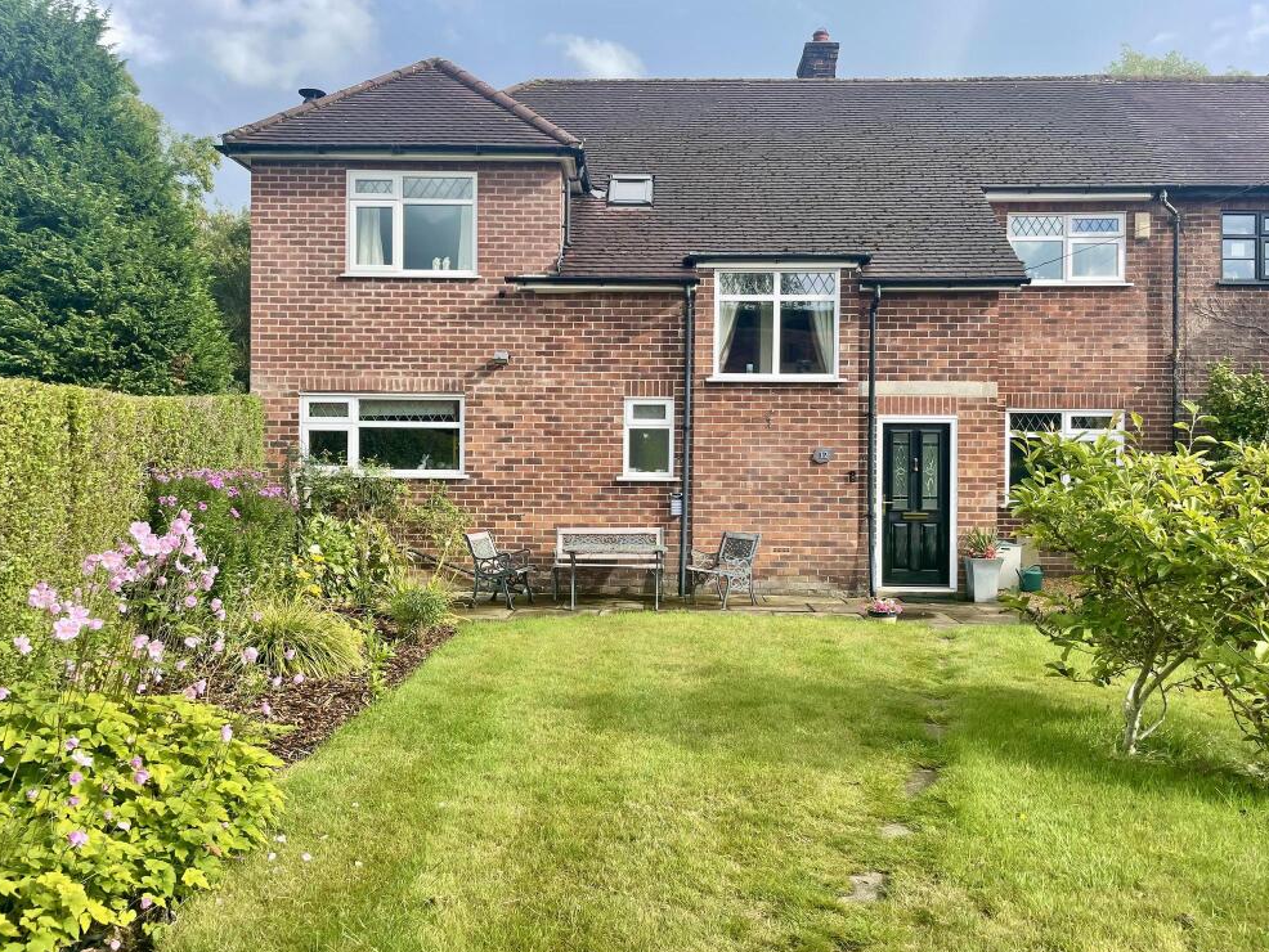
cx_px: 638
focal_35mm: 27
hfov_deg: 65.3
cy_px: 472
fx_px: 990
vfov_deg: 51.4
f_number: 1.6
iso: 32
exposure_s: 1/1233
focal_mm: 4.2
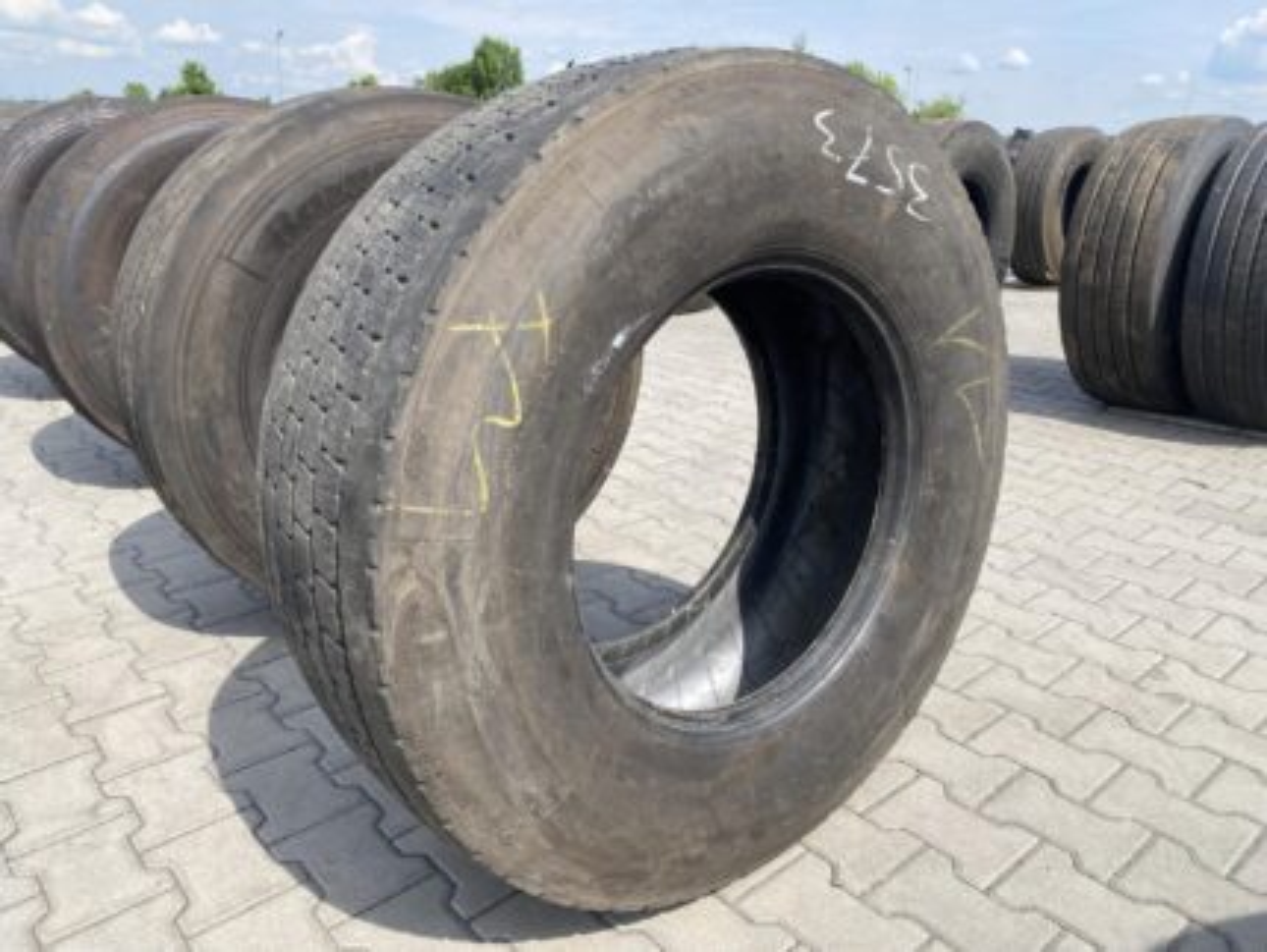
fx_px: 952
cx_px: 634
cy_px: 476
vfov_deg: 53.1
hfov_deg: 67.3
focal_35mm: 26
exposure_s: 1/1701
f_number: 1.8
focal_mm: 4.25
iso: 32
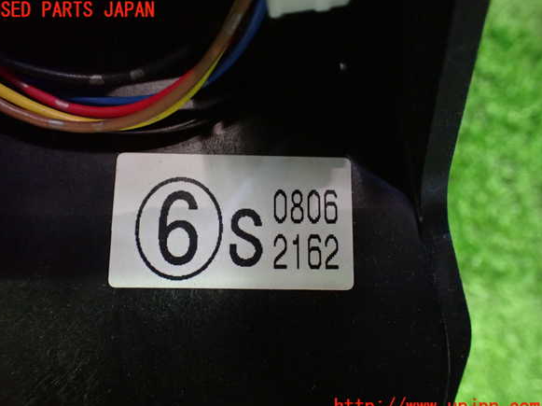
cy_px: 209
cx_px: 265
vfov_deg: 45.4
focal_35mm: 31
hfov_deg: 58.4
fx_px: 485
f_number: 2.3
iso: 1250
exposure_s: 1/30
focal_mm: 5.4
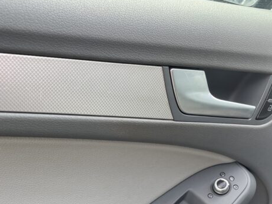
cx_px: 128
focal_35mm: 45
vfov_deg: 31.1
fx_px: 354
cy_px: 174
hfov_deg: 42.0
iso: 32
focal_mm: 4.2
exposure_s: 1/243
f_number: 1.6
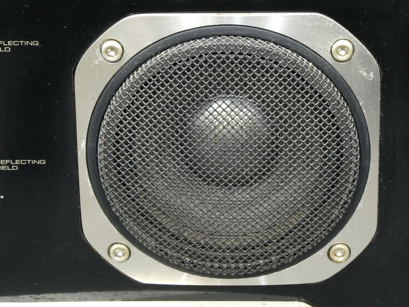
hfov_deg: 12.3
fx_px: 1890
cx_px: 204
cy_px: 154
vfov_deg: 9.3
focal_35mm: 160
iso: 400
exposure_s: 1/2.5
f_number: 5.5
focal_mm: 28.7
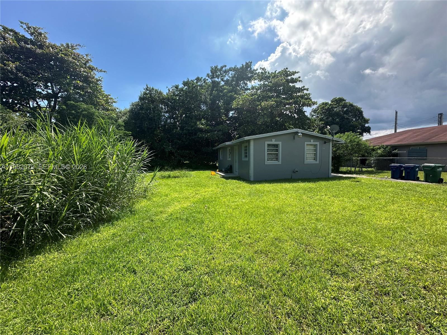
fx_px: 181
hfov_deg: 102.1
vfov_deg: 85.7
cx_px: 224
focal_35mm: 14
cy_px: 168
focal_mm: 2.22
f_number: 2.2
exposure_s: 1/1082
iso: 40
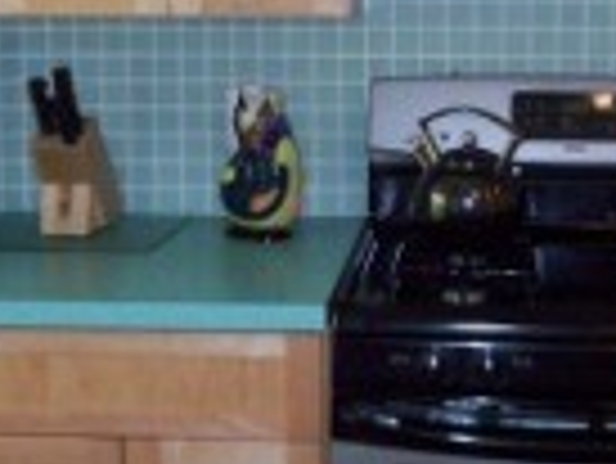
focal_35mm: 75
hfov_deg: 25.9
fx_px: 1336
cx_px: 396
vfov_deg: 19.2
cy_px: 23
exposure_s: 1/30
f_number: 2.8
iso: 125
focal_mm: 3.8
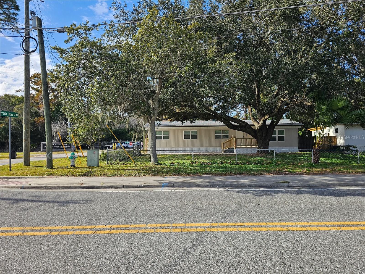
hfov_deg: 73.9
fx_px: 243
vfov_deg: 58.9
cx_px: 182
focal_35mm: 23
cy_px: 137
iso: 10
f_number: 1.7
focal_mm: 6.3
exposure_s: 1/447
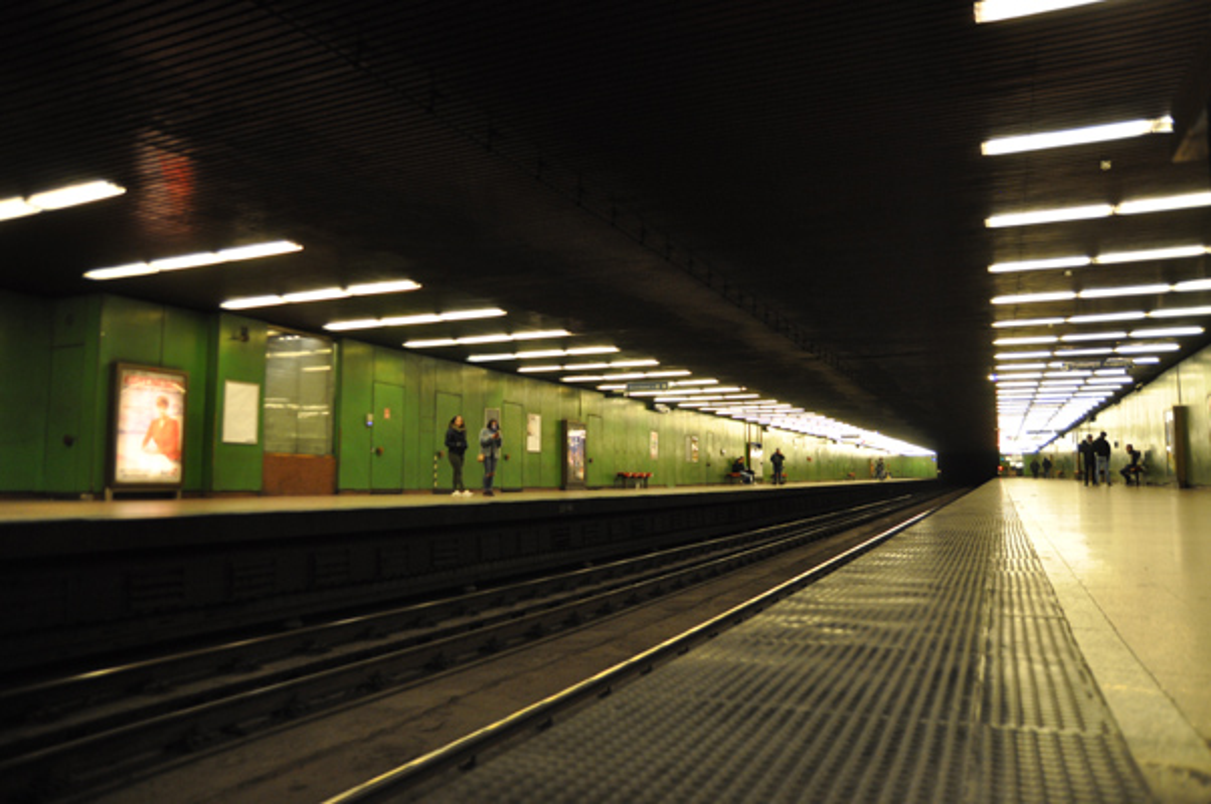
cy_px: 402
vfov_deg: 50.3
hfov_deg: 70.5
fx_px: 857
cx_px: 606
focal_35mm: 26
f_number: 3.2
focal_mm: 17
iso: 800
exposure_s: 1/40
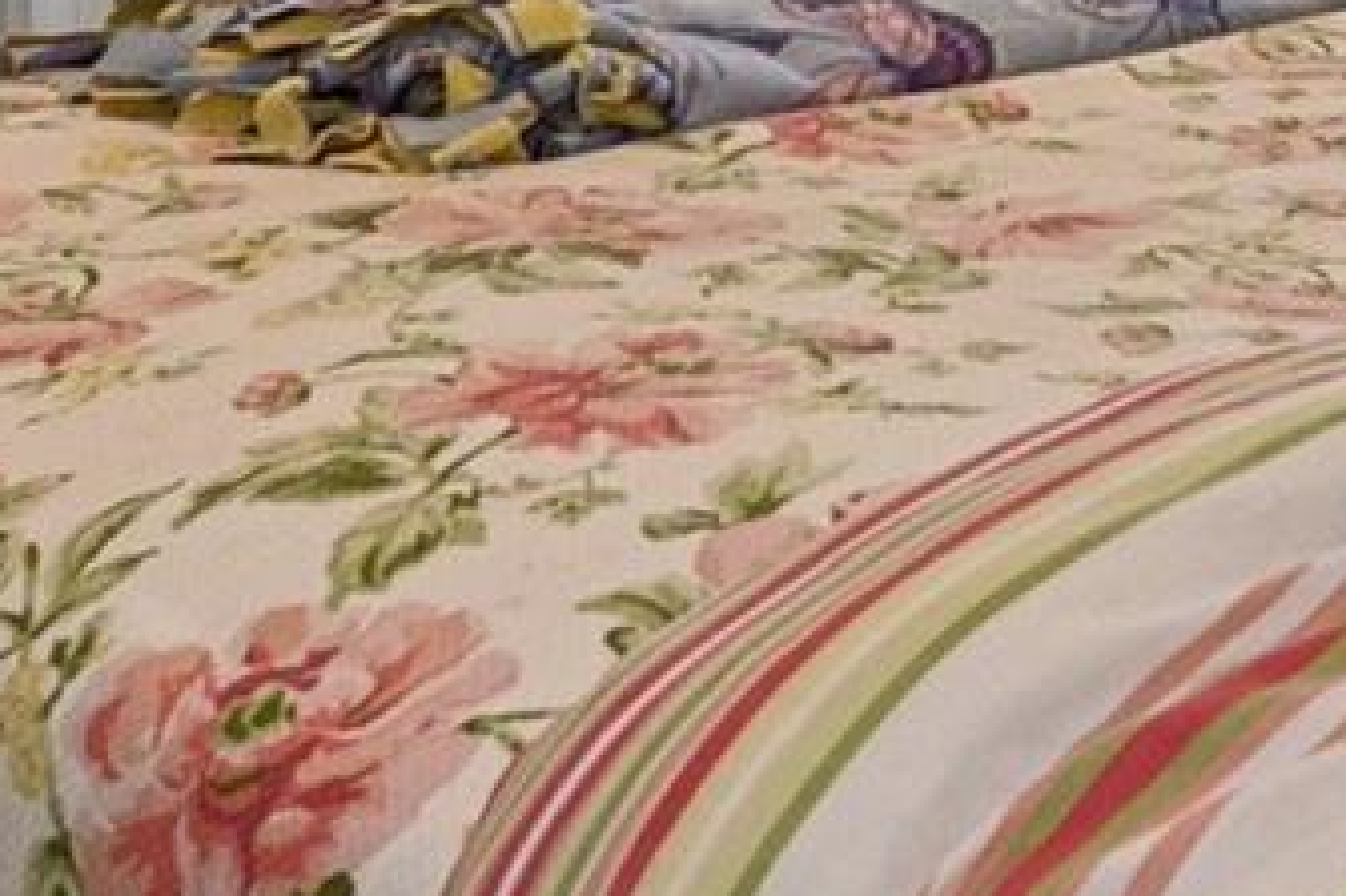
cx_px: 1330
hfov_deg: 22.8
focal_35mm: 86
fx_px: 3214
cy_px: -382
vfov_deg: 14.9
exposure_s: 1/15
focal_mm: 12
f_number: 8
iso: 1000
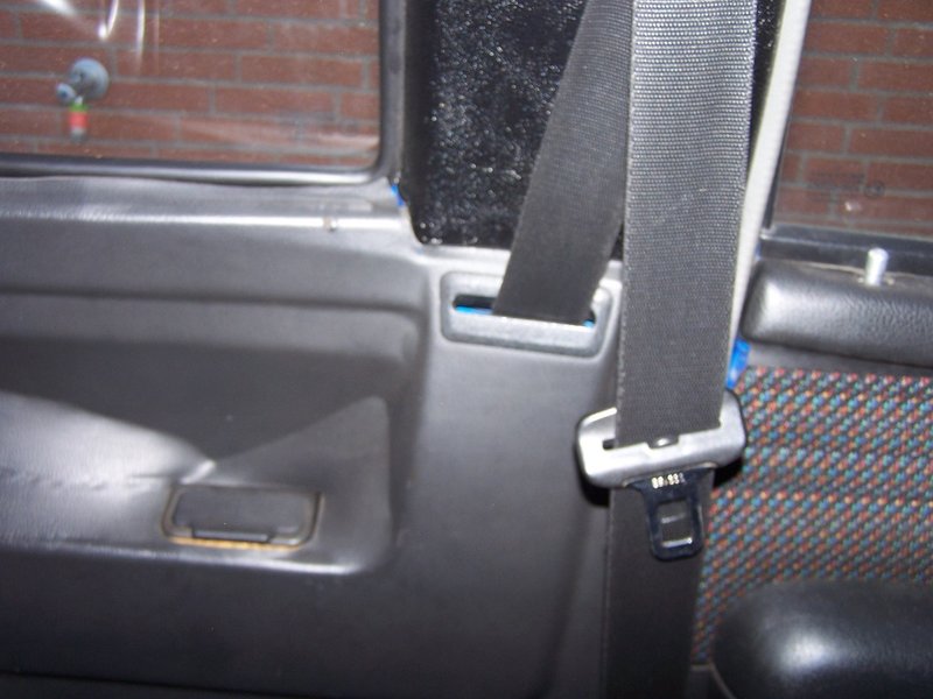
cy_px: 350
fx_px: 1024
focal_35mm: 38
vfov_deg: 37.7
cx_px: 466
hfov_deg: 49.0
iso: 80
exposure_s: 1/60
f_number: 2.8
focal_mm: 6.3
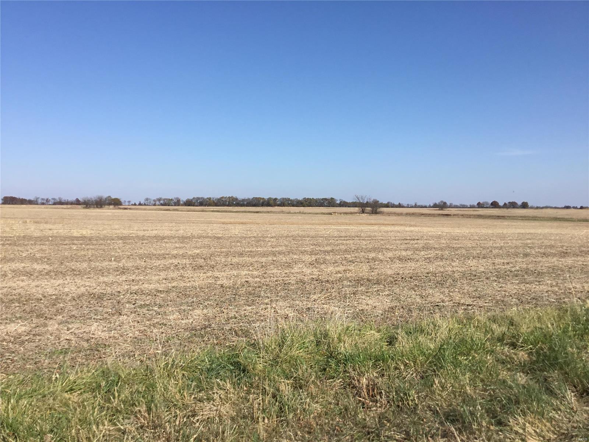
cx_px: 294
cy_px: 221
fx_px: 527
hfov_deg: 58.4
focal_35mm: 31
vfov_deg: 45.4
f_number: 2.4
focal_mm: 3.3
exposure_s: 1/1988
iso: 25
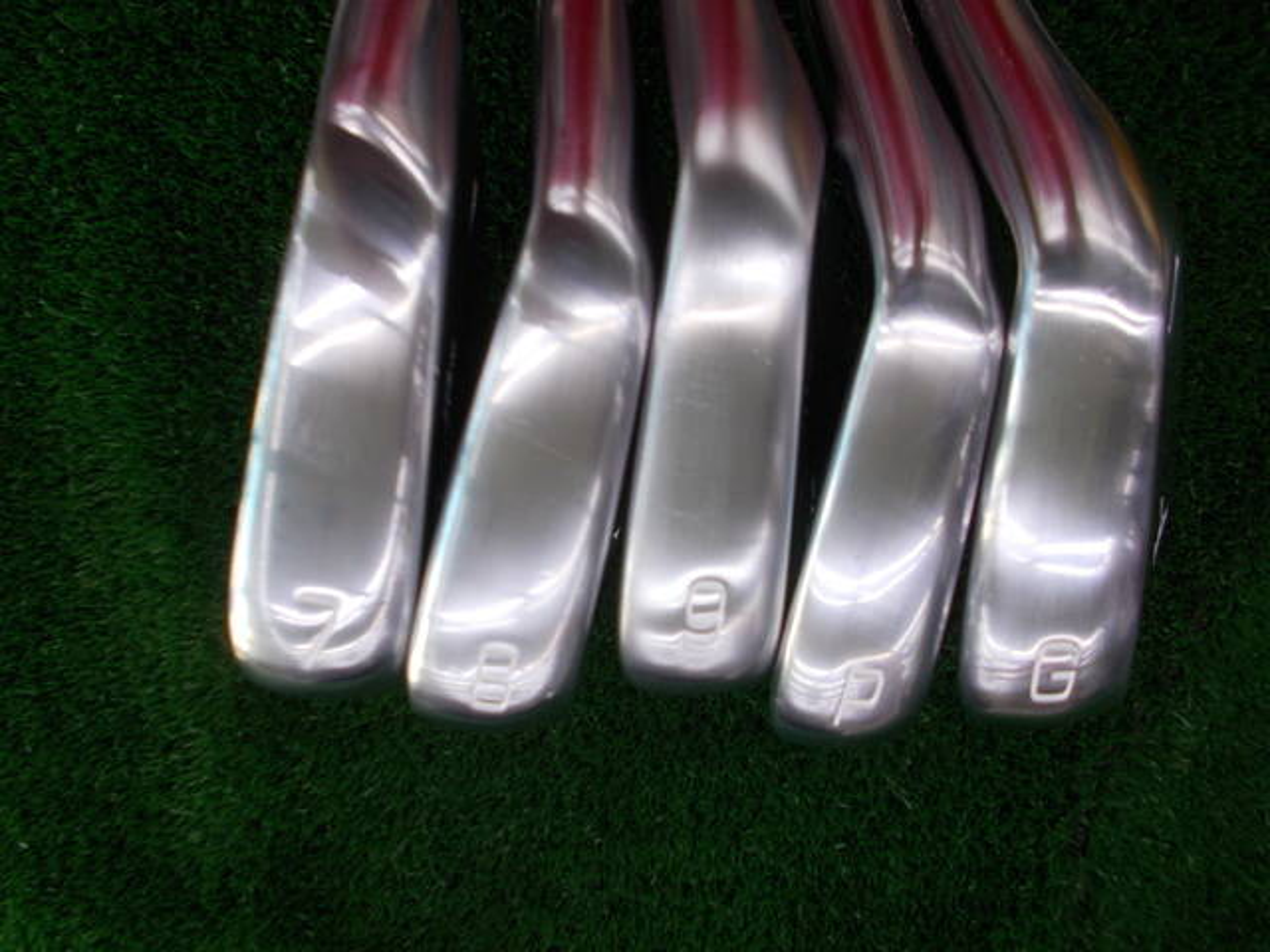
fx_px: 954
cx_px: 635
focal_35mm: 26
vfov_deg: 53.1
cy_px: 476
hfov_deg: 67.3
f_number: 3.2
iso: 80
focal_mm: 4.6
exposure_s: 1/50
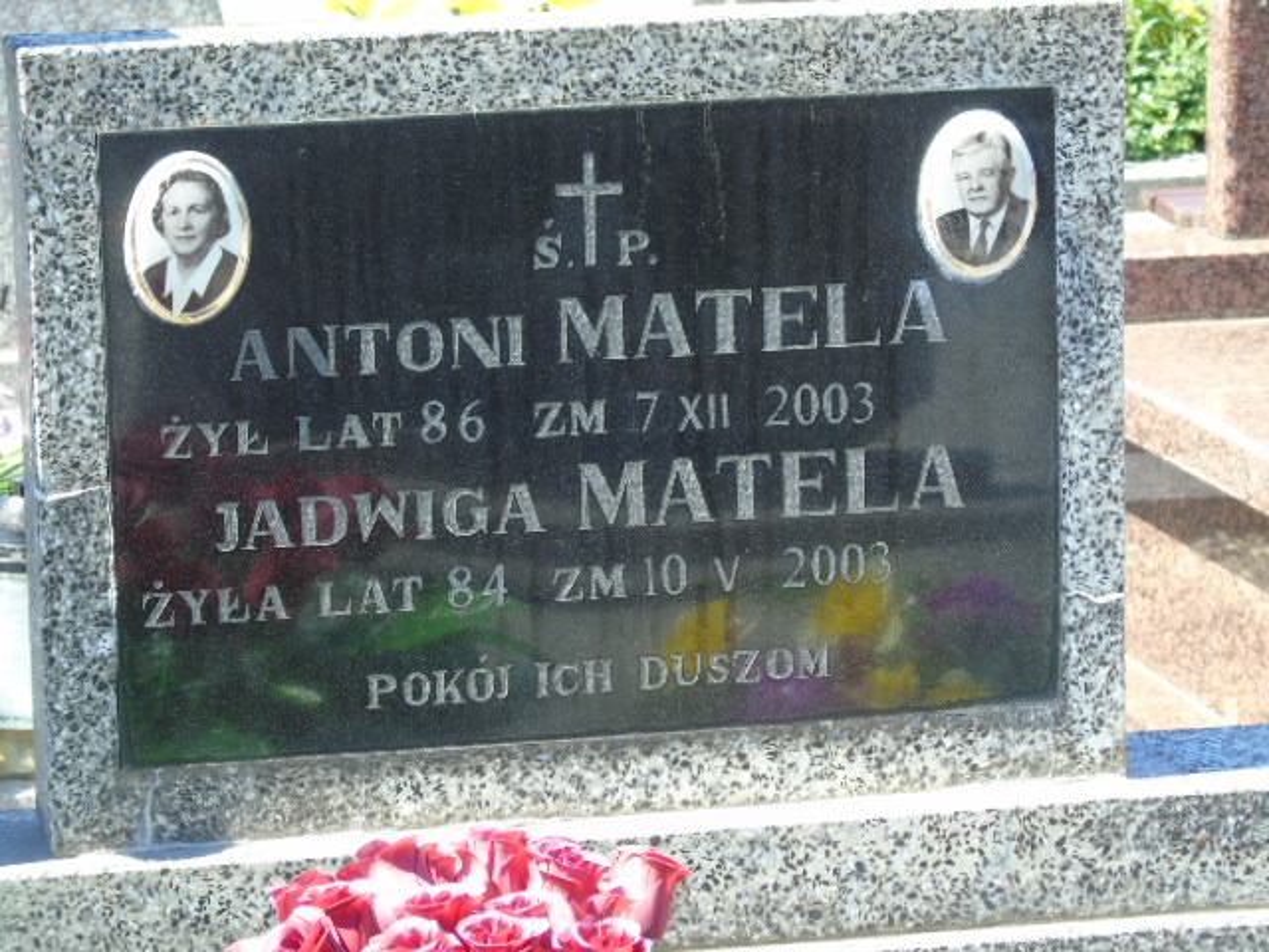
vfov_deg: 10.4
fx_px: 5206
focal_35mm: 142
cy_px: 476
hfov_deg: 13.9
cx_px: 634
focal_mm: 25
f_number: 4.7
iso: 100
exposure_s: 1/125
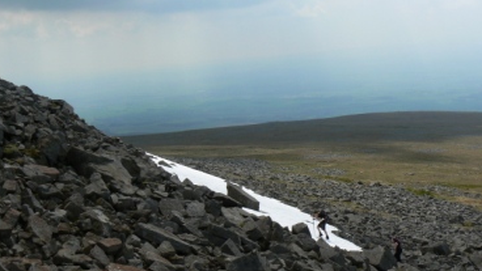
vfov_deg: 26.0
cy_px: 149
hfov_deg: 44.6
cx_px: 258
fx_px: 588
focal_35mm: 46
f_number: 8
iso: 80
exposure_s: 1/500
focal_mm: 6
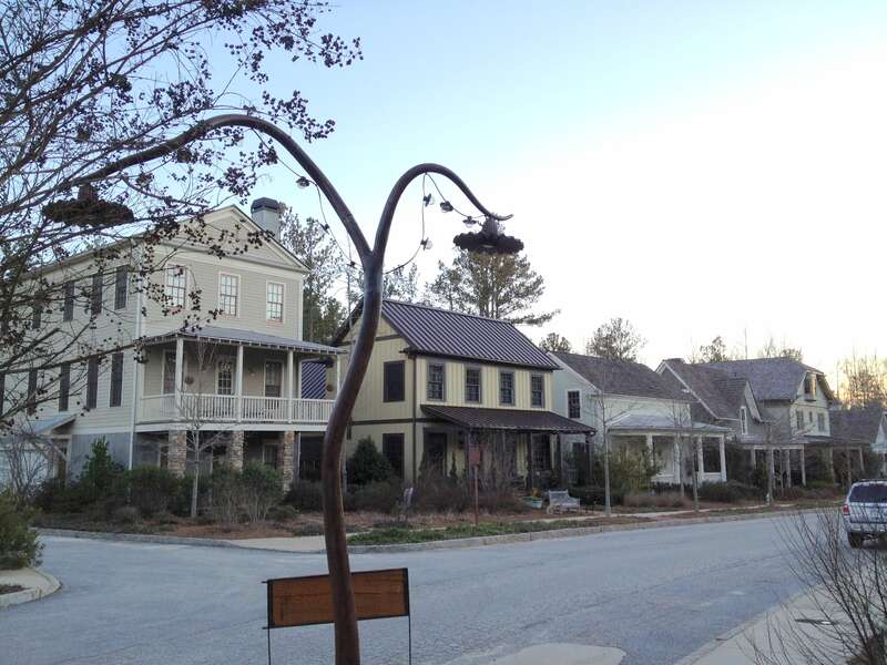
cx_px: 444
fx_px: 897
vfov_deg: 40.7
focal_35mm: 35
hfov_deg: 52.6
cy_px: 332
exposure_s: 1/120
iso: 64
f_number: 2.4
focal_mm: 4.28
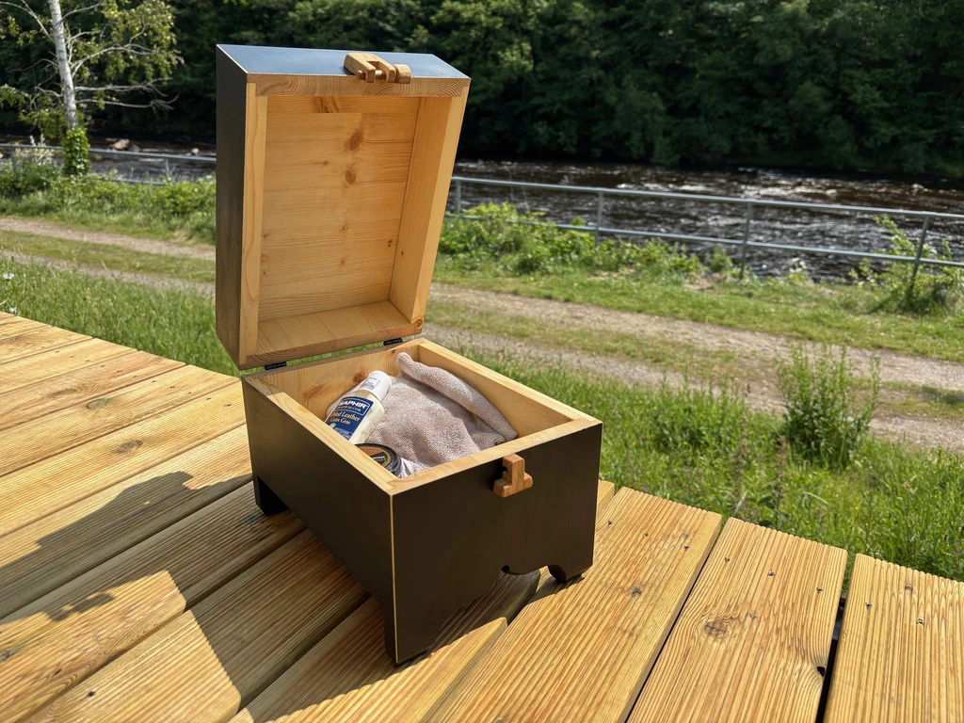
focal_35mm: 26
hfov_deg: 67.3
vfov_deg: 53.1
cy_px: 362
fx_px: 724
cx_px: 482
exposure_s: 1/2933
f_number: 1.6
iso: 50
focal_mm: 5.96
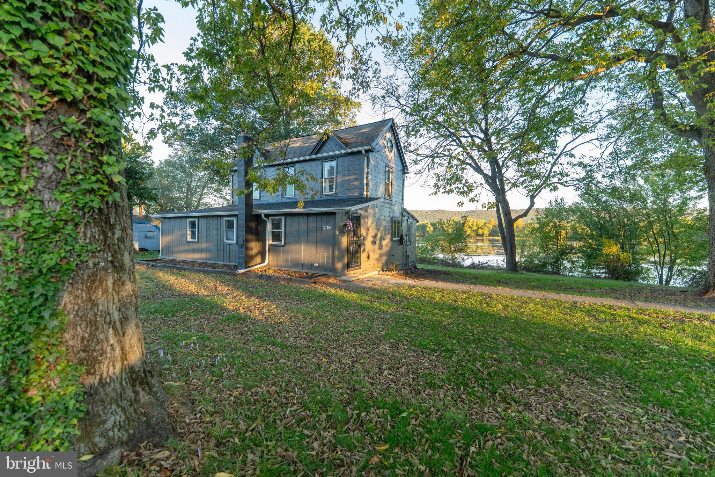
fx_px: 278
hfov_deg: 104.3
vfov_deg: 81.2
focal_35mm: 14
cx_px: 358
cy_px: 238
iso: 500
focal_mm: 14
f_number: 2.8
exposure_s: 1/250
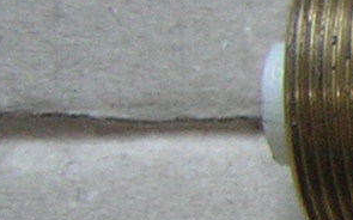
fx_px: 1990
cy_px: 232
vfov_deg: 6.3
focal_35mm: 207
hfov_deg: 9.1
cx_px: 869
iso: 125
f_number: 2.6
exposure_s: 1/29.4
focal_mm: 4.7
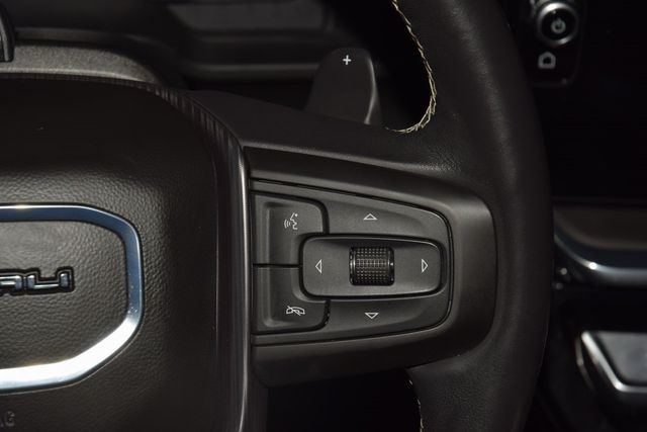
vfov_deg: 13.0
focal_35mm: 105
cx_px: 324
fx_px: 1887
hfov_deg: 19.5
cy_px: 216
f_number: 8
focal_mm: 70
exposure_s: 1/125
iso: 100
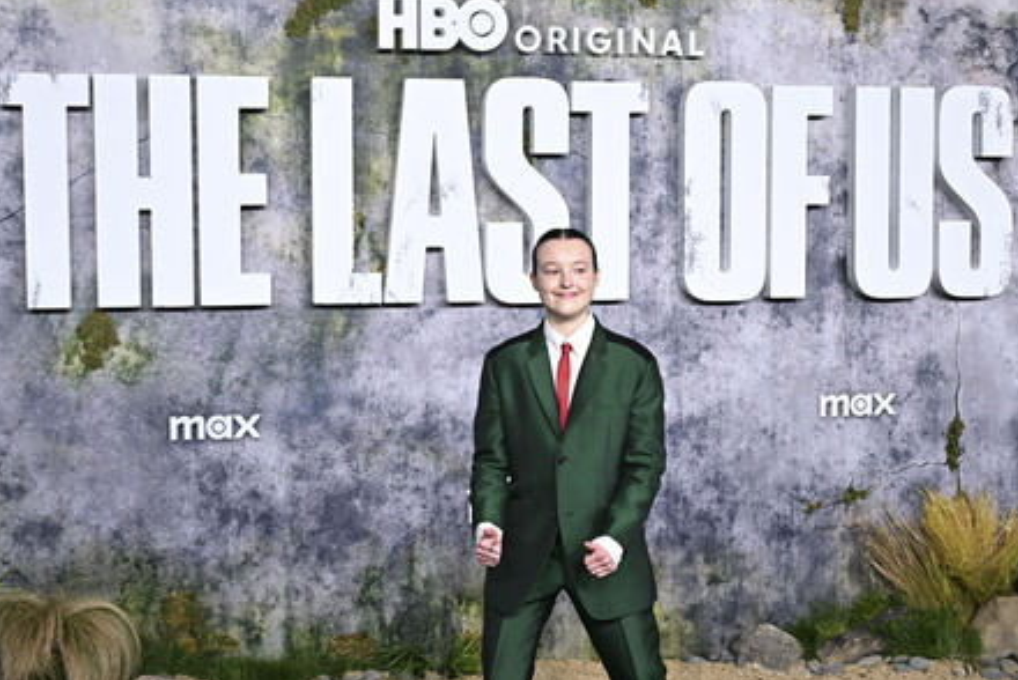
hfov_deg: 44.5
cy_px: 338
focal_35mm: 44
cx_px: 503
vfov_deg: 30.6
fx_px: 1245
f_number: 6.3
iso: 400
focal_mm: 43
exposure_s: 1/250
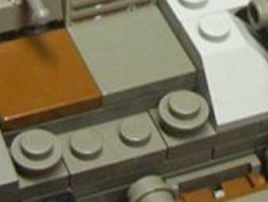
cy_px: -29
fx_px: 1597
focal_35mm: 206
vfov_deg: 7.2
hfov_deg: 9.6
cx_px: 154
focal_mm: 5.77
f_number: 2.73
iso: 200
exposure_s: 1/43.8
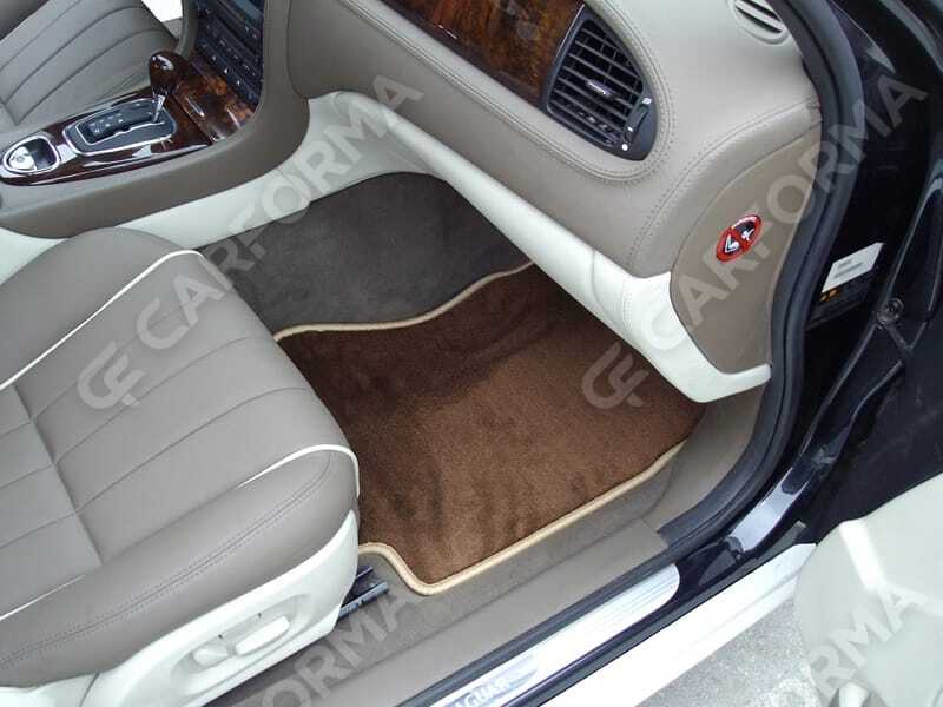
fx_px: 981
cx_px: 472
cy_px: 354
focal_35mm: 36
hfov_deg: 51.4
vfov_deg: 39.7
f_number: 2.7
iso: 80
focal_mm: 6
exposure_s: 1/125
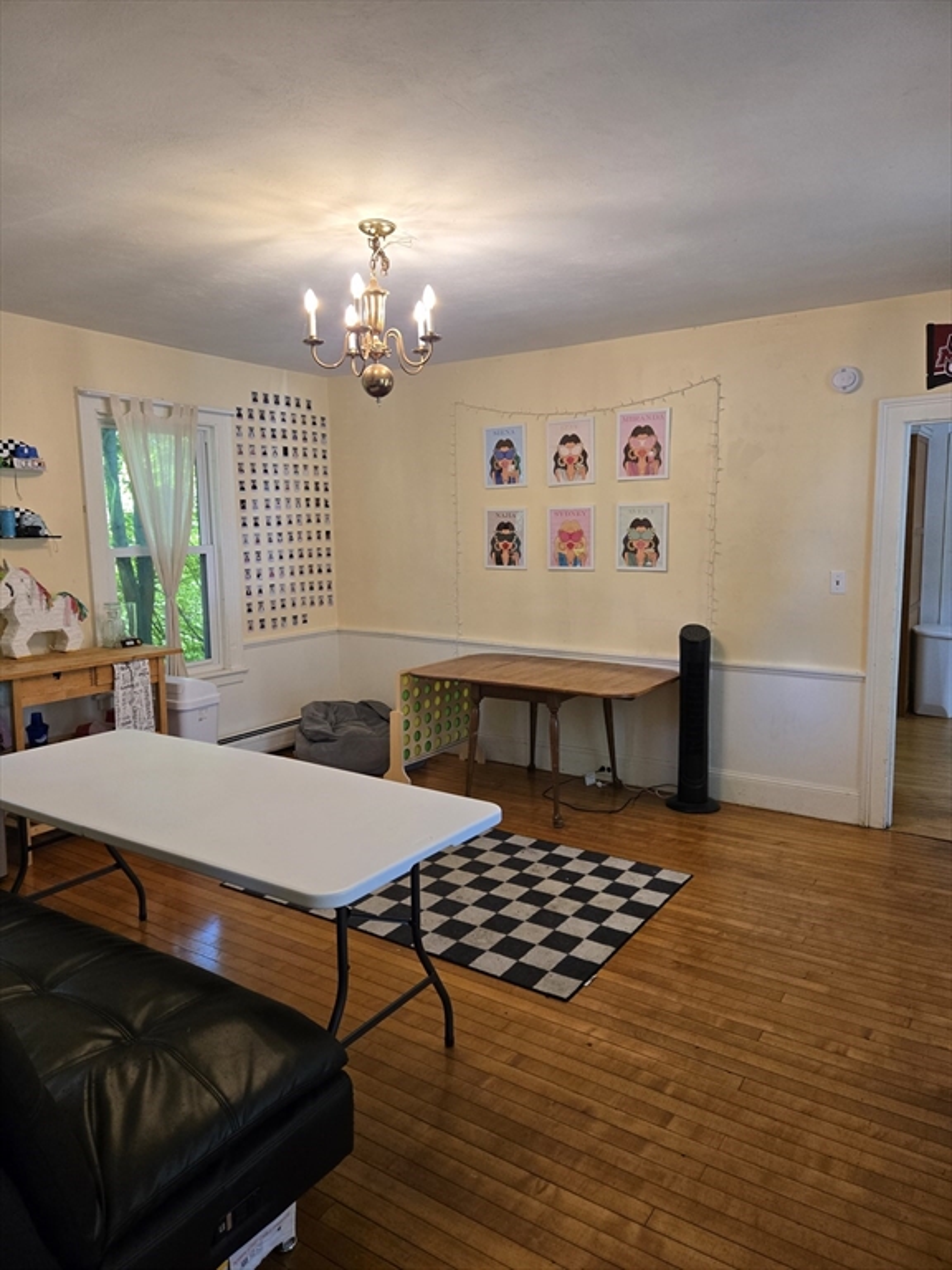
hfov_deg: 58.9
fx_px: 843
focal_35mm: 23
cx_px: 476
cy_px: 635
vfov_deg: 73.9
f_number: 1.8
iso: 160
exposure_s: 1/120
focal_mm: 5.4
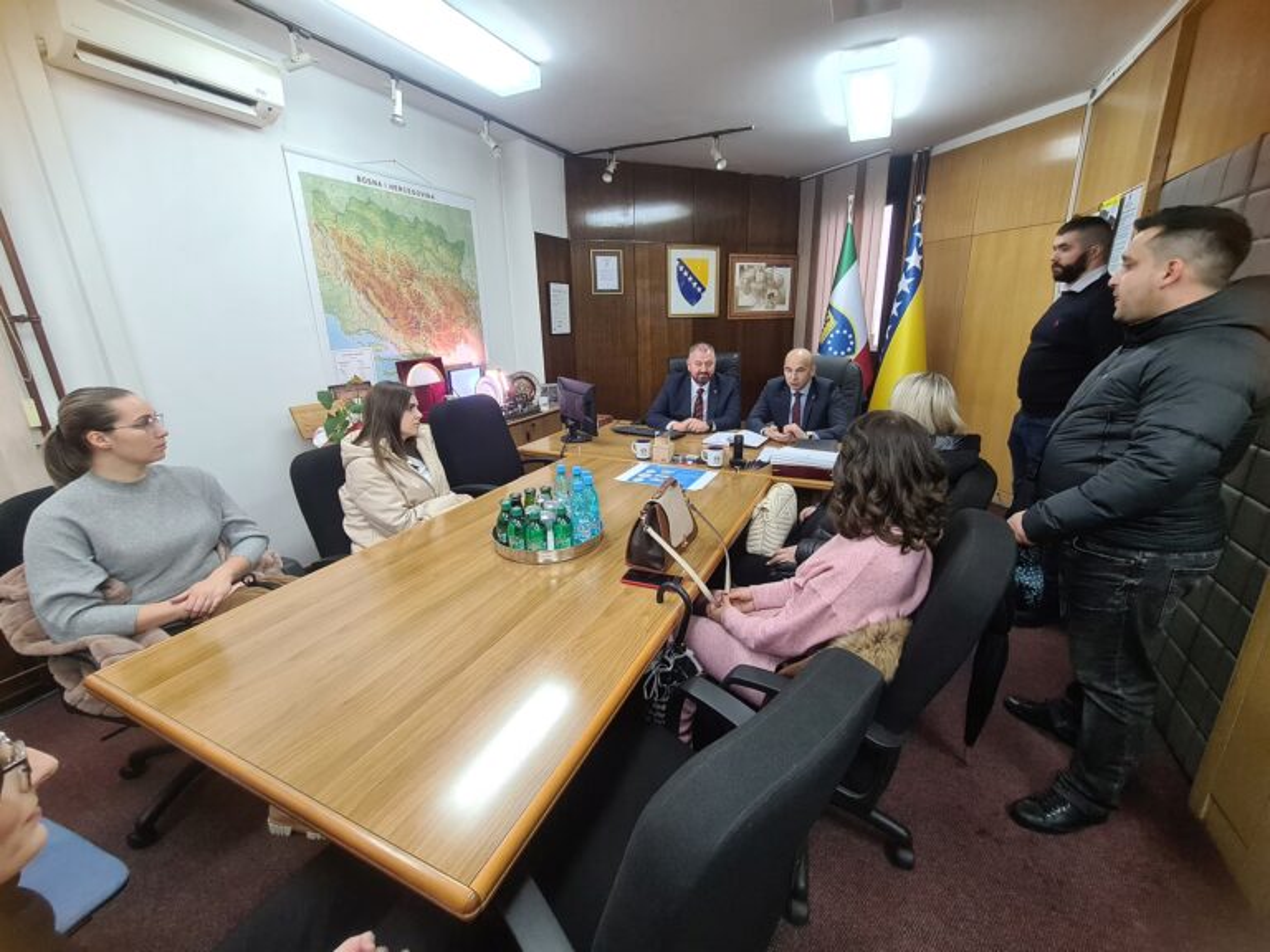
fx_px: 477
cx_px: 635
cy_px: 476
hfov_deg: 106.2
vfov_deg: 89.9
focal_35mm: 13
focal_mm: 2.22
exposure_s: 1/33
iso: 320
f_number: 2.2
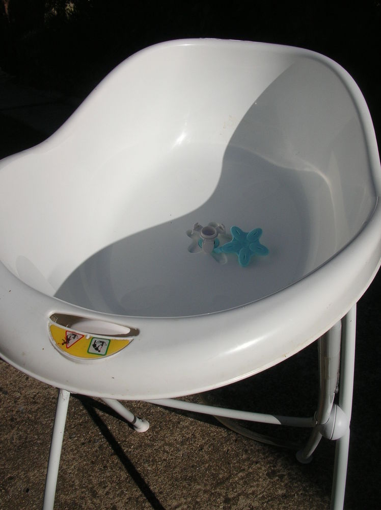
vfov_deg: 52.7
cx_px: 190
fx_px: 515
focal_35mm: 35
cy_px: 255
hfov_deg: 40.6
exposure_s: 1/1100
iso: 50
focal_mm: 5.8
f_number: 5.6
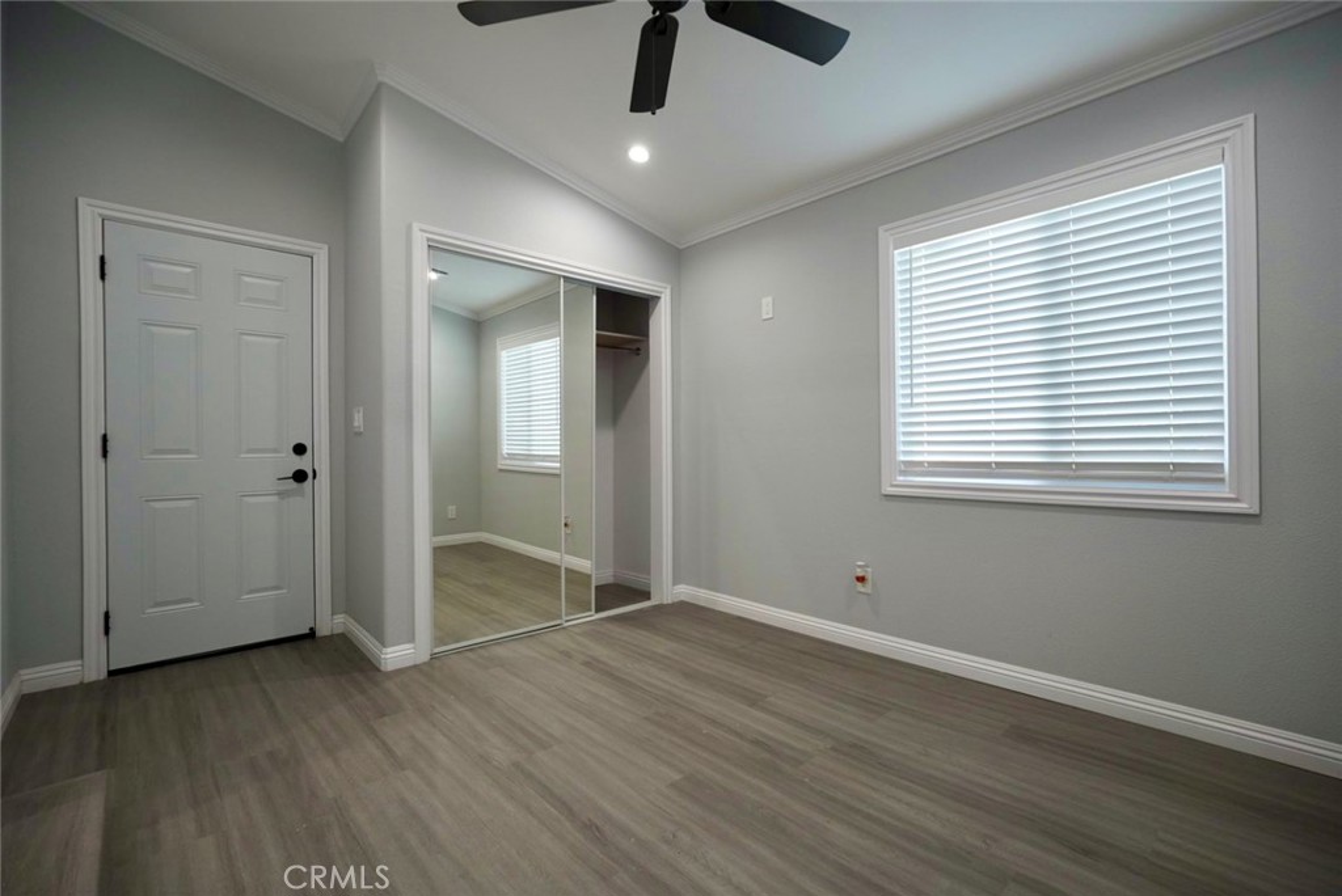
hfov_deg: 94.9
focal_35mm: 16
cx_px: 671
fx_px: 615
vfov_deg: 72.1
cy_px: 448
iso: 1000
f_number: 4
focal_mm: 16.5
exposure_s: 1/160
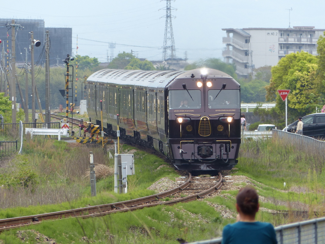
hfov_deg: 2.9
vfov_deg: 2.2
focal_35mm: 684
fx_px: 6422
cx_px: 162
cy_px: 122
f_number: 4
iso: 100
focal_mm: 108
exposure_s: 1/125
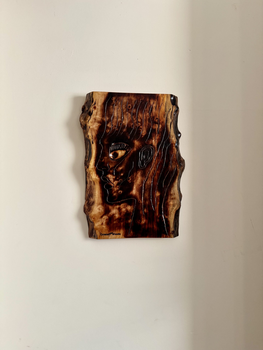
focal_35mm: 24
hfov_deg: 56.8
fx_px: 243
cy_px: 175
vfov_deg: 71.6
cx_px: 132
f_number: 1.78
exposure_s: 1/64
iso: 200
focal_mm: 6.76
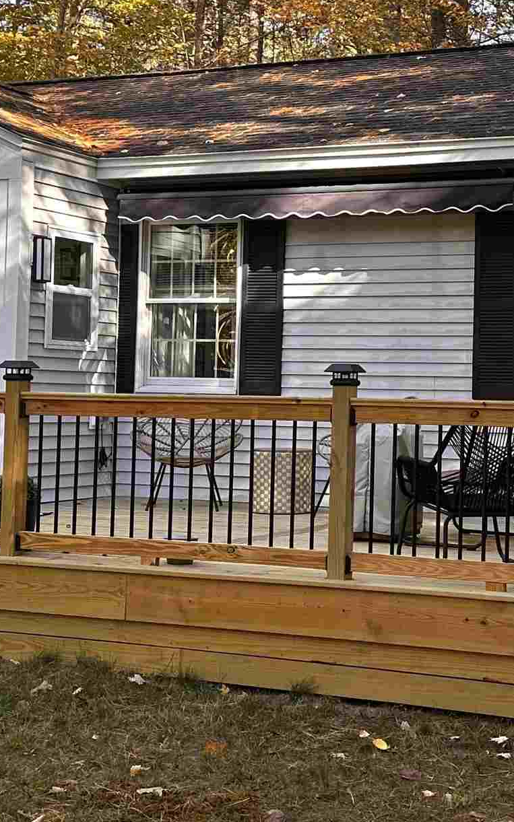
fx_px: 1435
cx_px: 432
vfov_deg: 32.0
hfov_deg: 20.0
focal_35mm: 64
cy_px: 360
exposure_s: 1/393
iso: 80
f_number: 1.78
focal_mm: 6.86
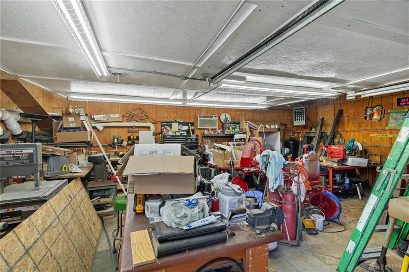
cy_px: 136
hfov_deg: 96.8
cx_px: 204
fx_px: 182
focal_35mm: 16
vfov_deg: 73.7
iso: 100
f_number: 4
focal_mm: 16
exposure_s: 1/1000
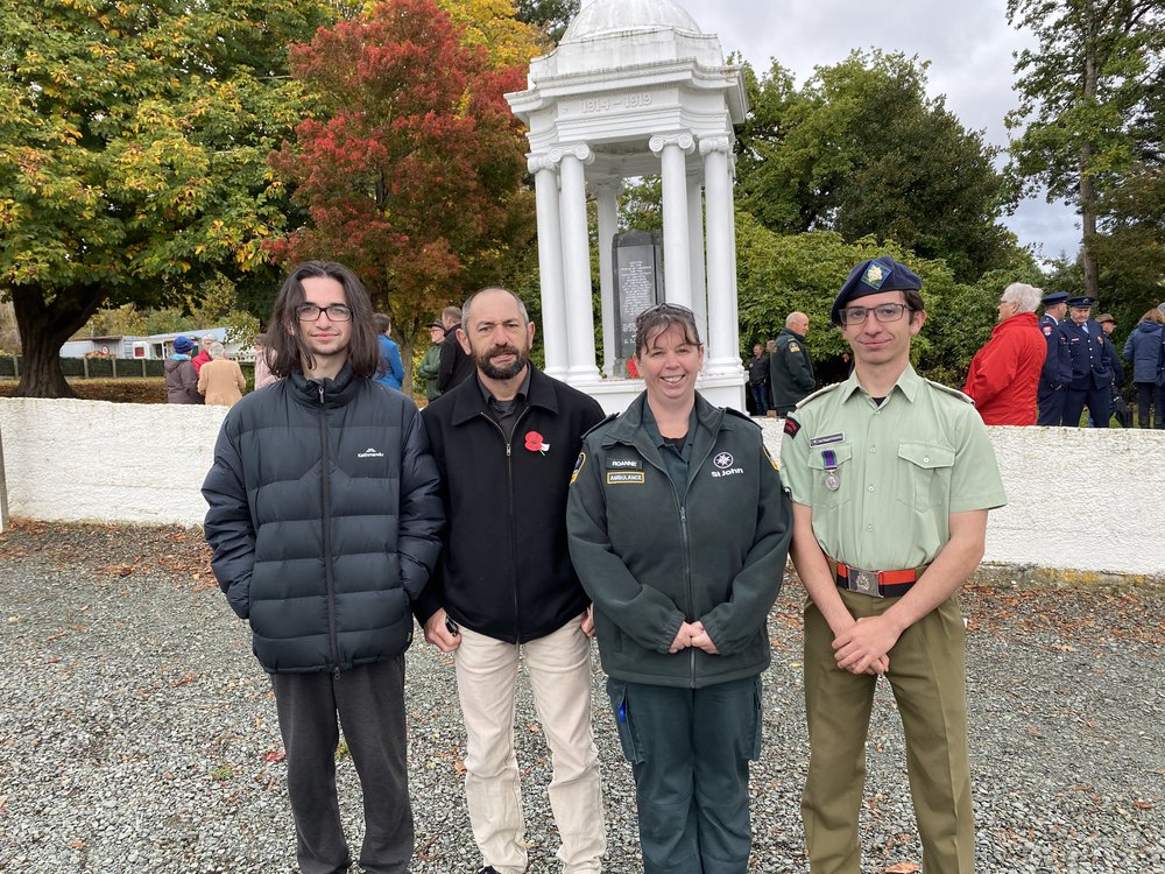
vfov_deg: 53.1
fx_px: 875
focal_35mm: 26
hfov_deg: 67.3
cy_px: 437
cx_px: 582
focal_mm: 4.25
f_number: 1.8
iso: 32
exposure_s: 1/244
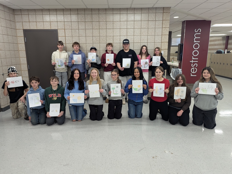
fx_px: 161
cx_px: 116
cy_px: 87
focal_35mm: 24
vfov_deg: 56.9
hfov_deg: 71.5
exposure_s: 1/50.2
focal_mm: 6.81
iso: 92
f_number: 1.85
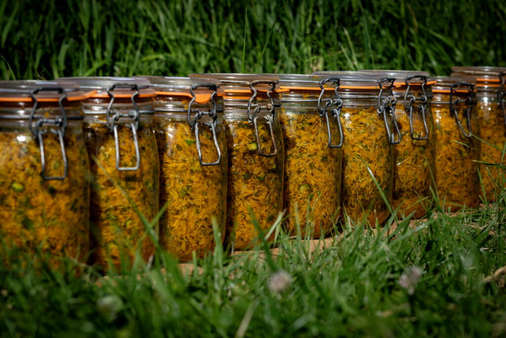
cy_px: 169
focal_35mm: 135
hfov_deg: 15.2
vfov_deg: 10.2
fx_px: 1898
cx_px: 253
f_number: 11
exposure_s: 1/500
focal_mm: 135
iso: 200
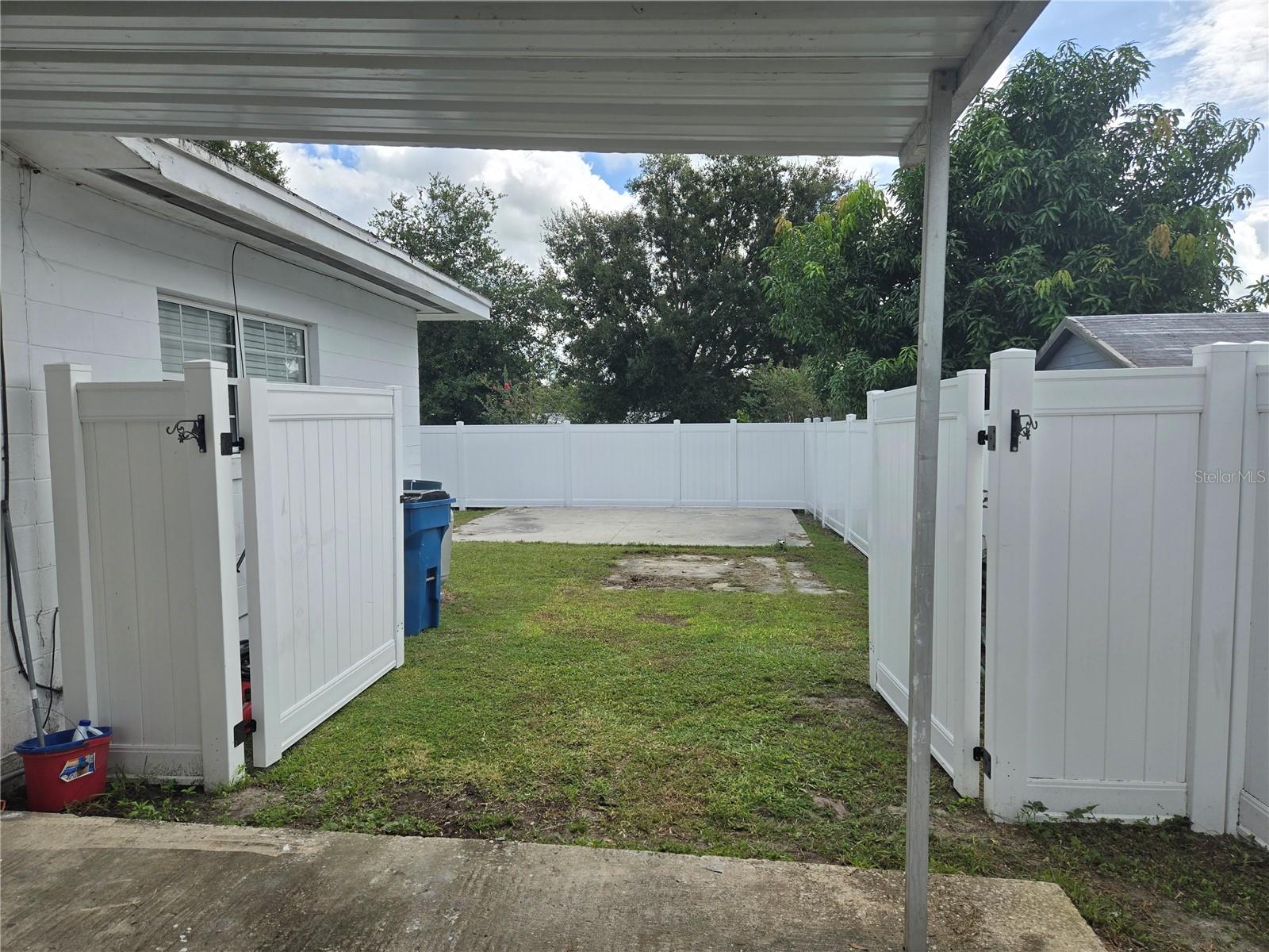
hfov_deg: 73.9
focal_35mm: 23
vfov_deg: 58.9
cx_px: 634
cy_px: 476
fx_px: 843
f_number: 1.8
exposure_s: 1/1751
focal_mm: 5.4
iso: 25
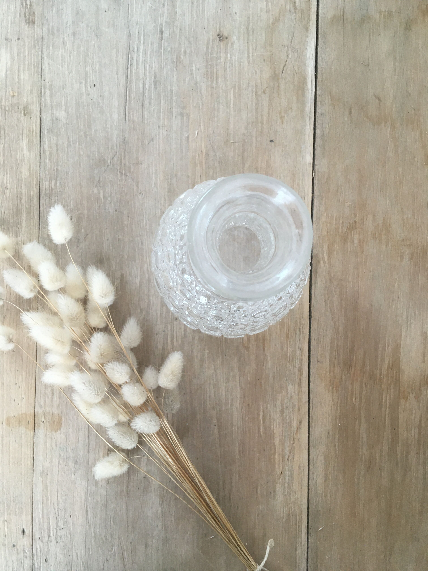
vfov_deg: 61.7
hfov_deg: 48.2
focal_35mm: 29
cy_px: 286
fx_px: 478
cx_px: 214
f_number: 2.2
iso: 50
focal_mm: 4.15
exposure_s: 1/33
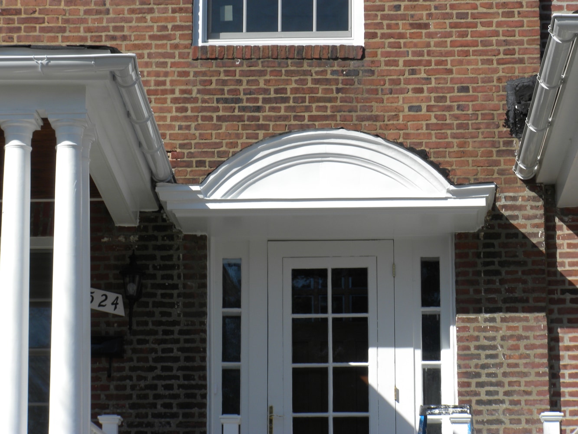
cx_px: 289
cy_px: 217
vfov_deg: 12.5
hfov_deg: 16.5
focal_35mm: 119
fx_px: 1987
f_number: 14
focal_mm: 21
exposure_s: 1/75.6
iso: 64
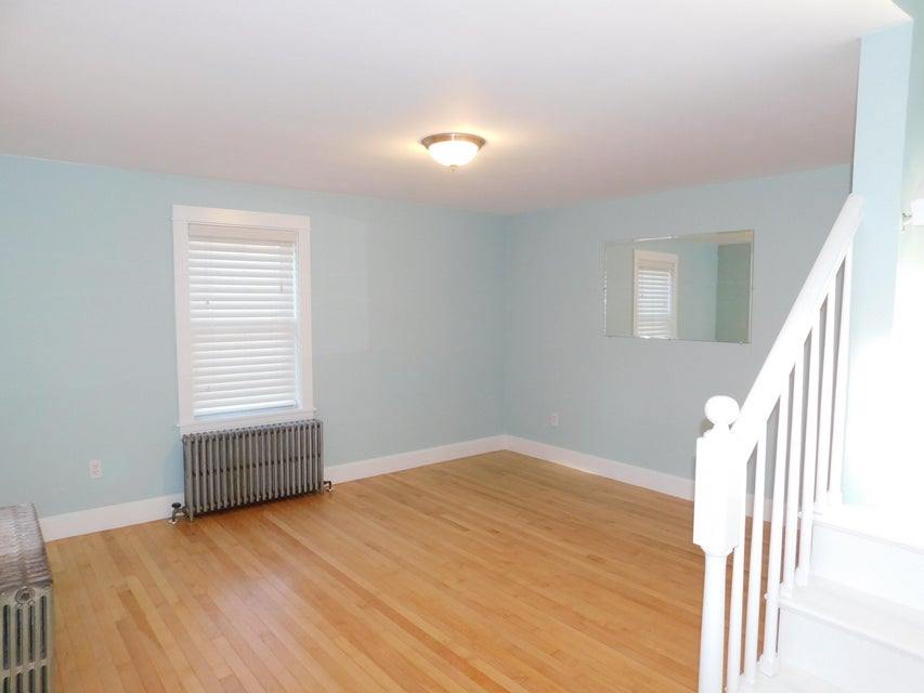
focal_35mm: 23
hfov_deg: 73.9
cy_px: 346
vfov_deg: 58.9
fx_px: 614
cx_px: 462
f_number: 3
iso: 200
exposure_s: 1/30
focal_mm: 4
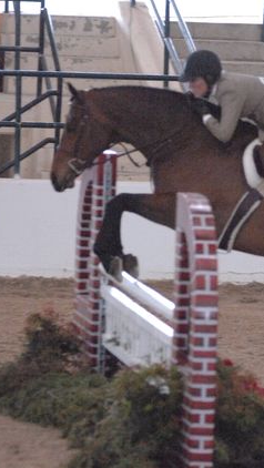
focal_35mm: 428
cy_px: 233
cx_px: 236
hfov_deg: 2.8
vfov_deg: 5.0
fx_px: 5316
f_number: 2.8
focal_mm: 180
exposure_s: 1/320
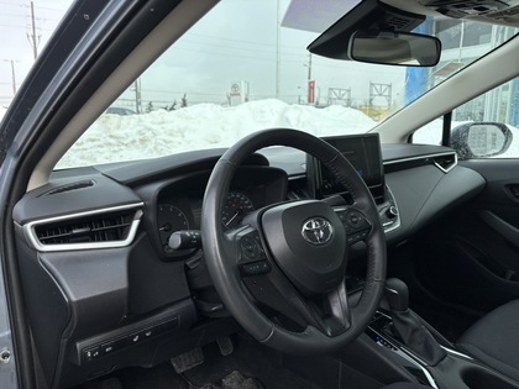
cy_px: 194
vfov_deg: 53.1
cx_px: 260
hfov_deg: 67.3
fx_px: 390
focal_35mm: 26
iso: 50
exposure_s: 1/1522
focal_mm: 5.96
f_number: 1.6
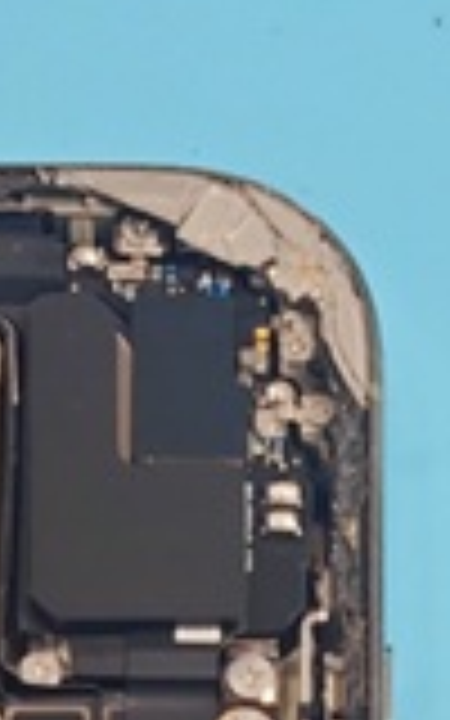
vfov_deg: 7.1
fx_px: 5573
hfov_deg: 4.6
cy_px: 1408
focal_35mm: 284
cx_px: 439
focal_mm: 8.72
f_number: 4
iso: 250
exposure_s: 1/51.6
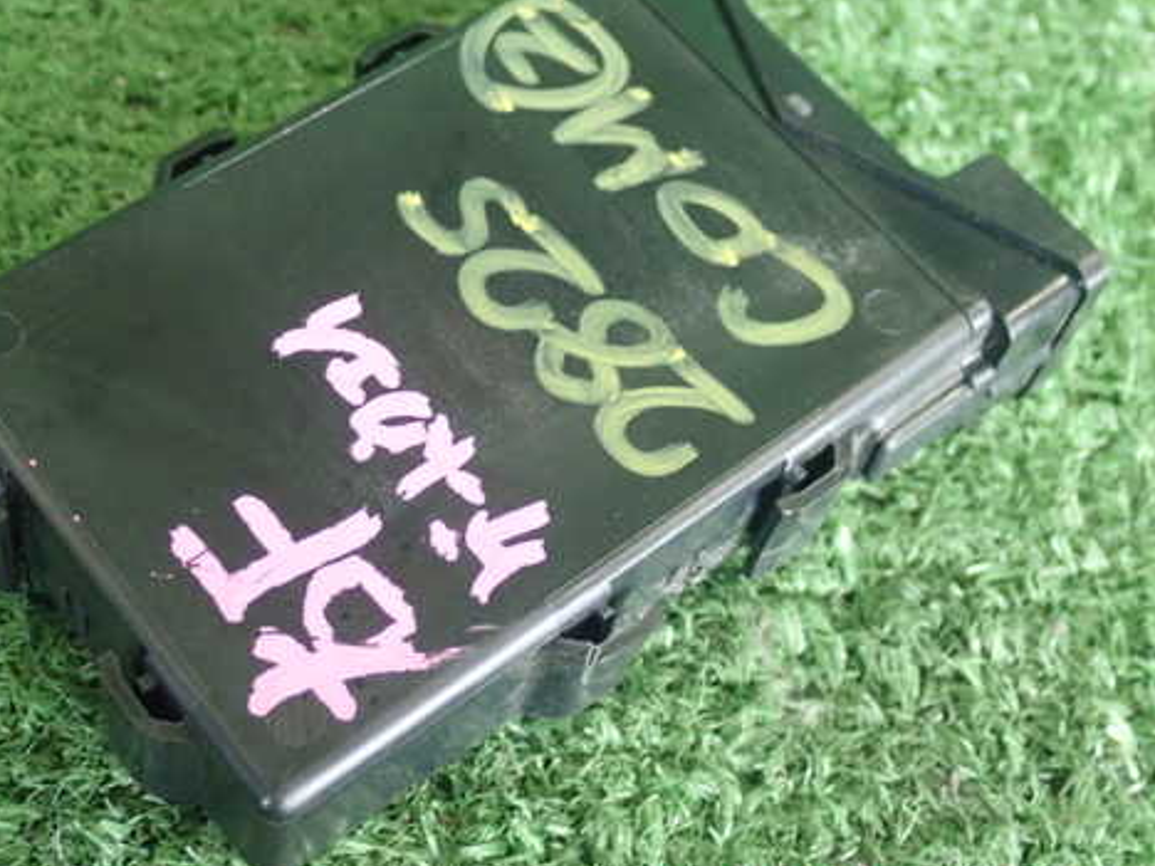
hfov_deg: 30.7
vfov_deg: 23.3
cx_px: 475
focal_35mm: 63
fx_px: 2102
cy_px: 371
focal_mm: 8.99
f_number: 3.2
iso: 1000
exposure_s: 1/50
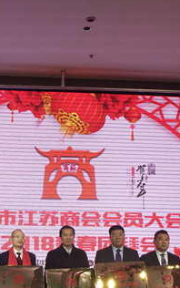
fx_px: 462
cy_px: 241
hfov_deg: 21.5
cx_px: 17
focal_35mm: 59
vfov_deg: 33.3
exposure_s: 1/100
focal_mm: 3.79
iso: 66
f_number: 2
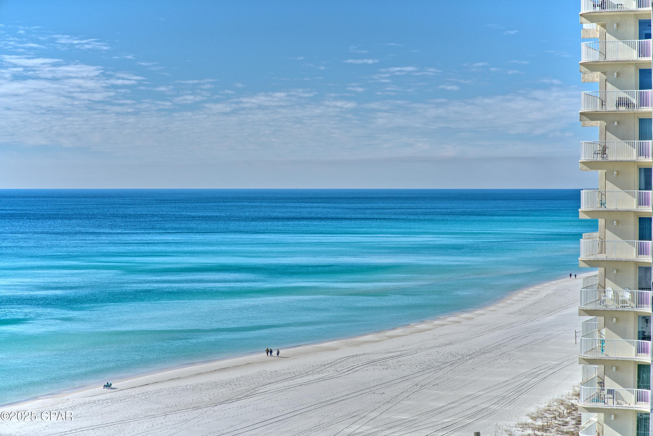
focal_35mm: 85
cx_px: 326
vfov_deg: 16.1
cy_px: 218
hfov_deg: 23.9
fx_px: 1542
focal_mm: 85
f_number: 9.5
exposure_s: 1/350
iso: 100
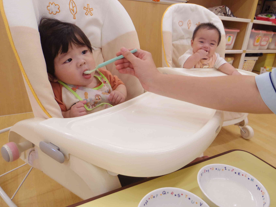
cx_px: 141
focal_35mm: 26
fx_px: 207
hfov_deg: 67.3
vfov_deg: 53.0
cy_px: 93
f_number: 2.8
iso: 400
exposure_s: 1/40
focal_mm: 5
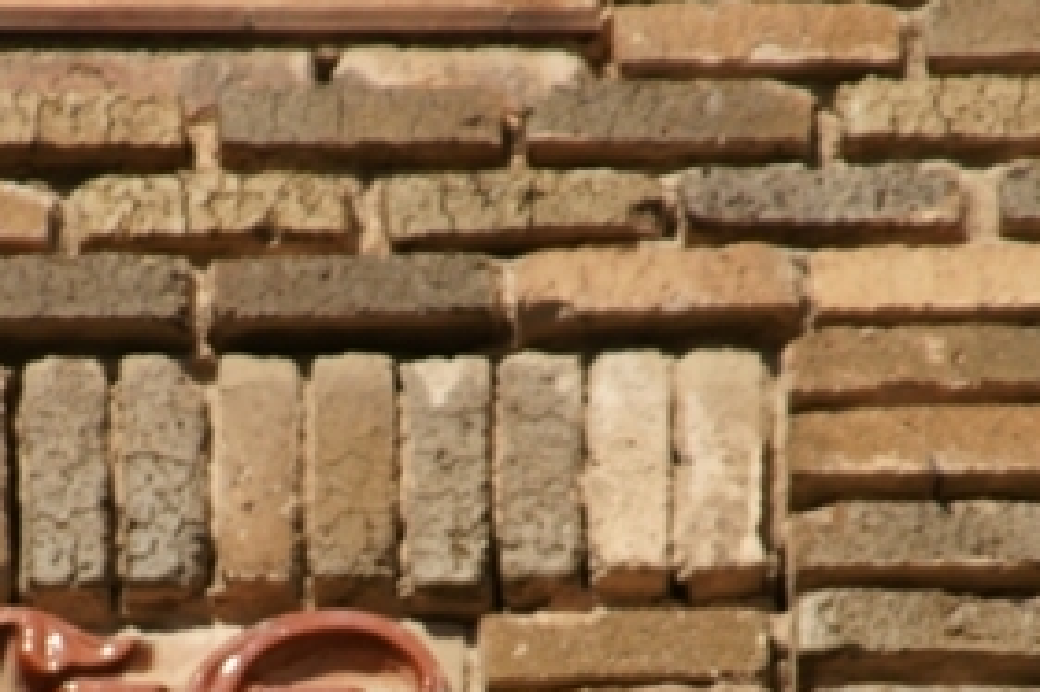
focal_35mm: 1283
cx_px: 266
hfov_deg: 1.6
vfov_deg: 1.1
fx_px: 37041
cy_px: 751
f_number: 8
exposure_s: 1/640
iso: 200
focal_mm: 300
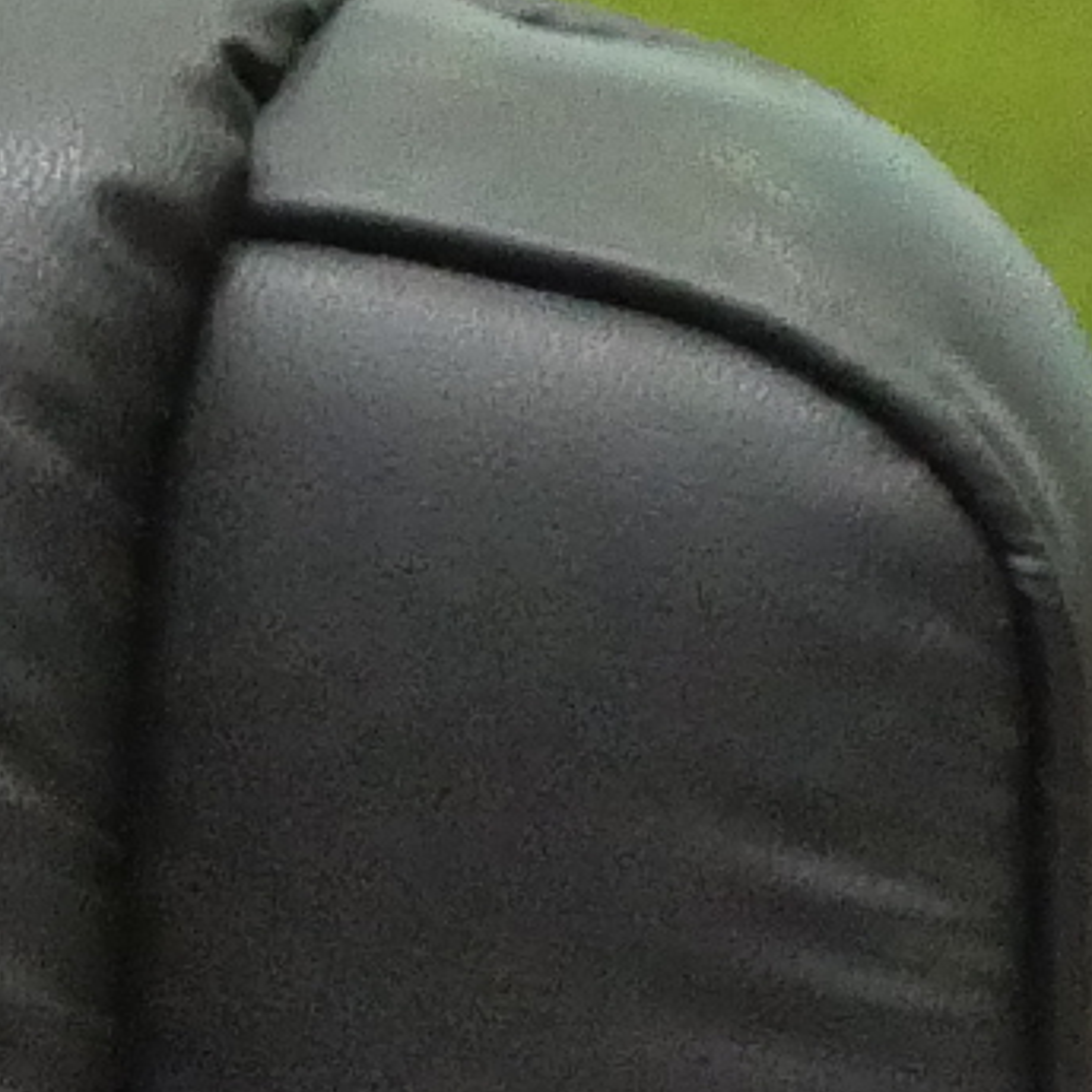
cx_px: -3346
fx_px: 36047
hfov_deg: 1.7
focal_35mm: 1010
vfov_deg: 1.7
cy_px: 1238
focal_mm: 53
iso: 3200
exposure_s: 1/50
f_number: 5.6
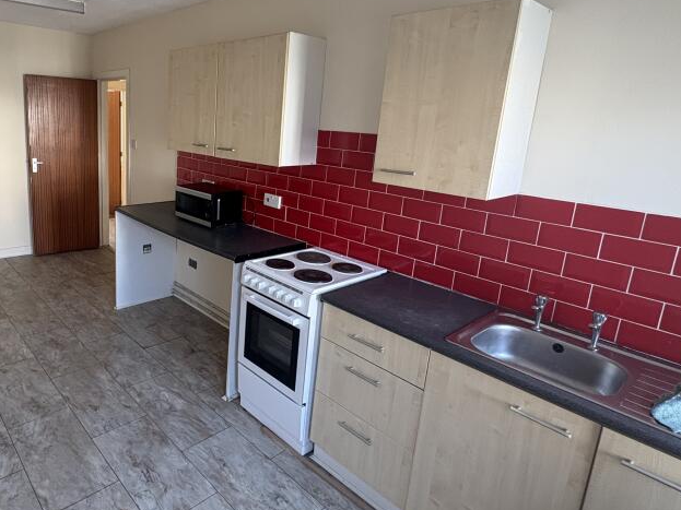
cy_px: 211
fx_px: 452
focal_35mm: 23
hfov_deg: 71.7
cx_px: 225
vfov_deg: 58.5
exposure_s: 1/60
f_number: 2.2
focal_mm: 2.22
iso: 250
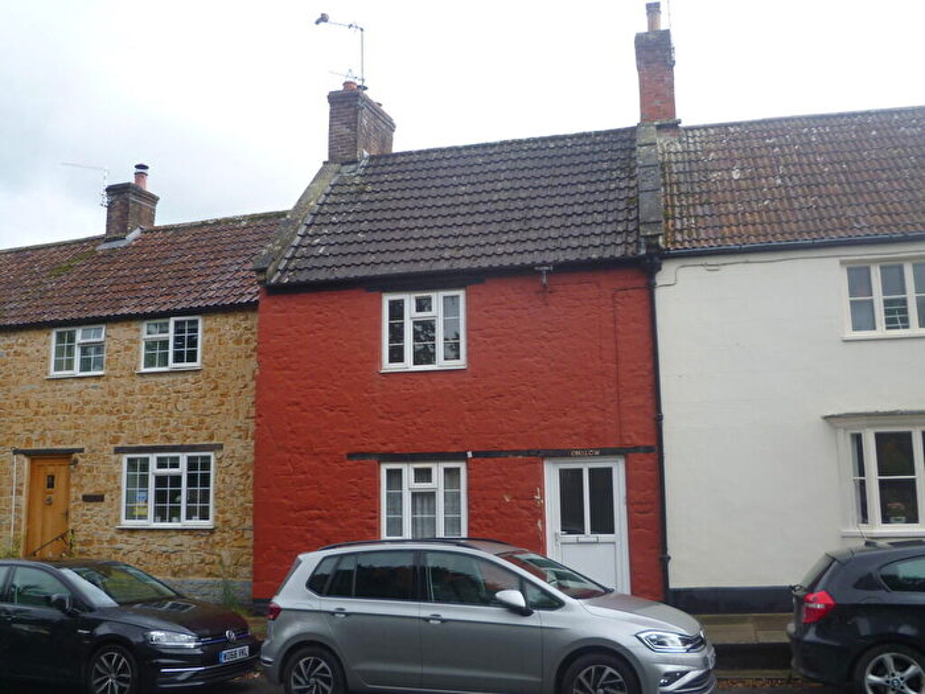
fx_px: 855
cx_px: 462
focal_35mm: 32
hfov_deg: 56.8
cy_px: 347
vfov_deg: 44.2
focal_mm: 5.7
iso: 80
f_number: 3
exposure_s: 1/320
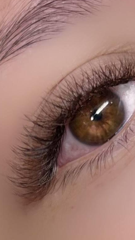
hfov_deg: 37.4
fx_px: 197
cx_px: 90
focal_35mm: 31
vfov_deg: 62.6
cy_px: 117
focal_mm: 5.7
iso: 100
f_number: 1.5
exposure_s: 1/107
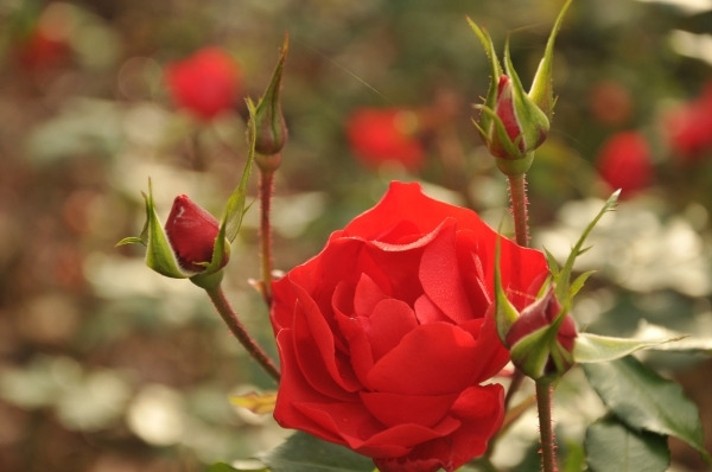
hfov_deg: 17.1
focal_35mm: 120
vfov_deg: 11.4
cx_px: 356
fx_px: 2370
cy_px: 236
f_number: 5.3
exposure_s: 1/160
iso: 200
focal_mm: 80
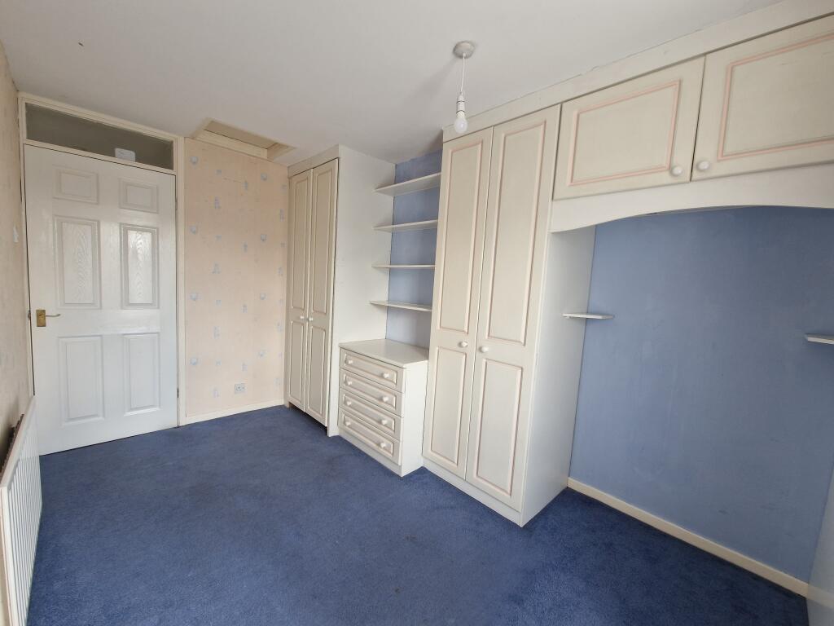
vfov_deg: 89.9
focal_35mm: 13
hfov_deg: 106.2
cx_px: 417
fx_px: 313
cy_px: 313
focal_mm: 2.2
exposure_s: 1/50
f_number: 2.2
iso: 125
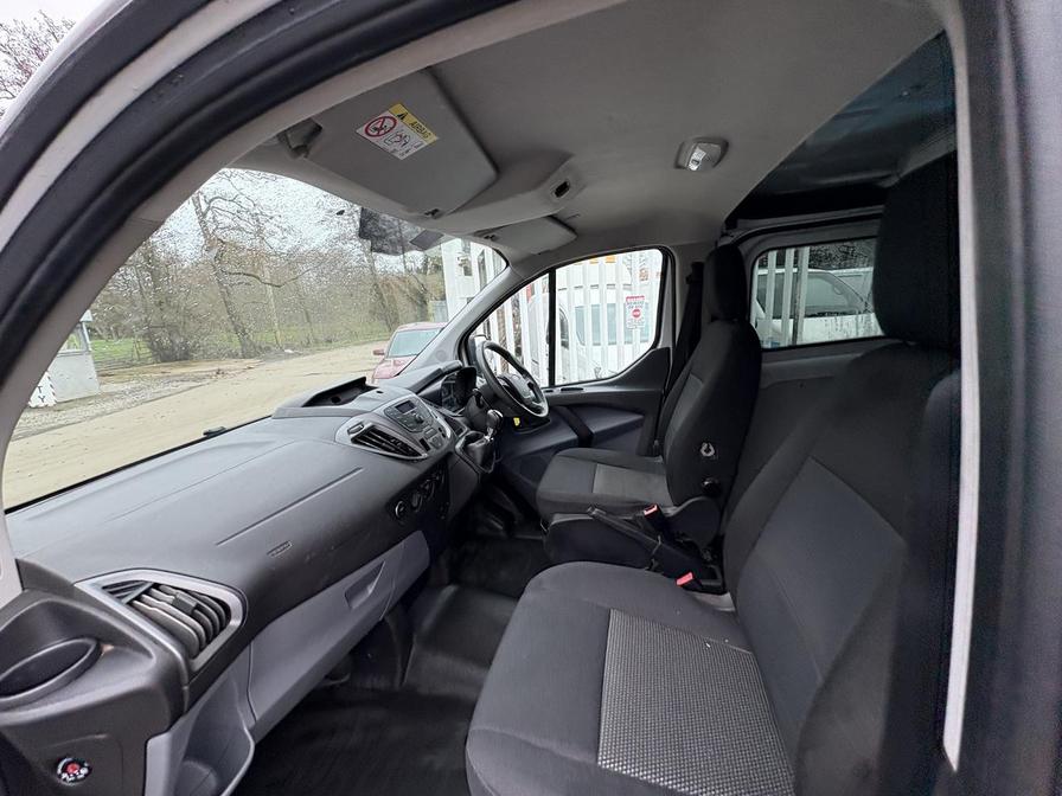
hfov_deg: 102.1
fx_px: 430
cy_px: 398
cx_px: 531
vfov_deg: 85.7
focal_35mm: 14
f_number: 2.2
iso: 80
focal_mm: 2.22
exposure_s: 1/101
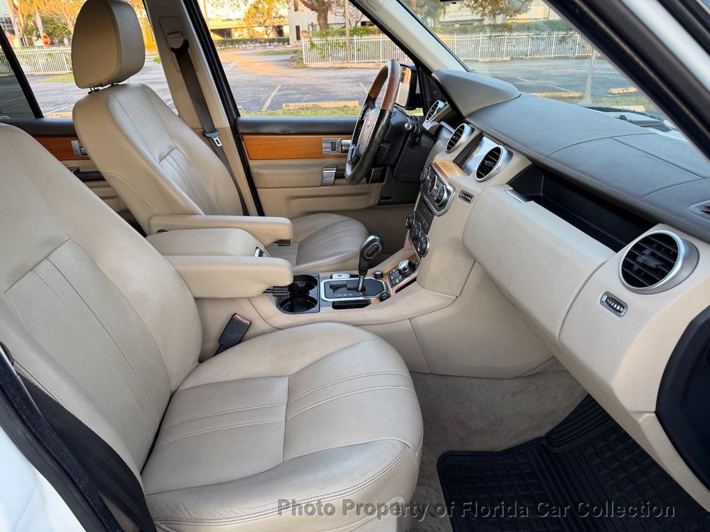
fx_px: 492
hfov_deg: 71.6
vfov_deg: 56.8
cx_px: 355
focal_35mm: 24
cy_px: 266
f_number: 1.78
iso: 100
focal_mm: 6.76
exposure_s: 1/121
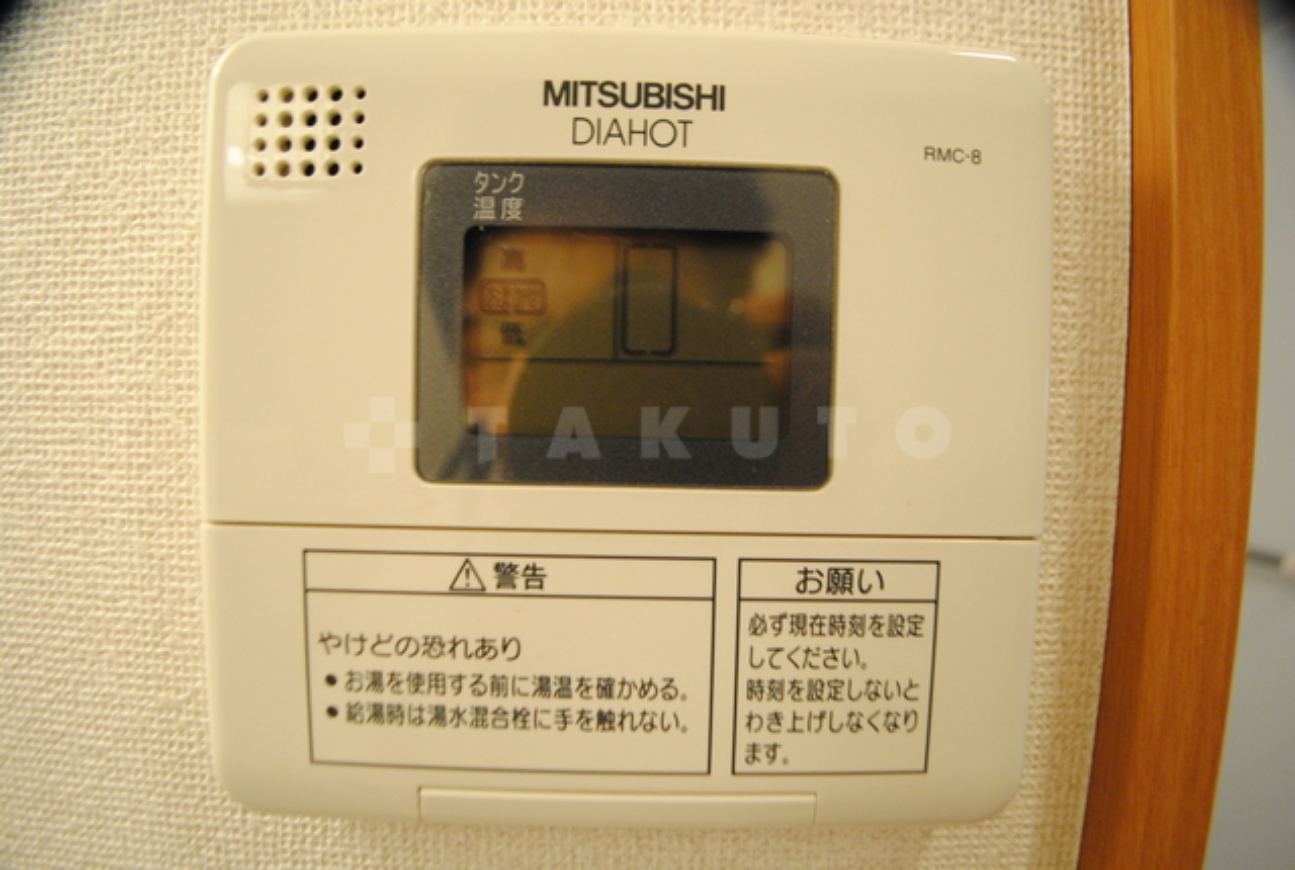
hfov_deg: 67.3
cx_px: 648
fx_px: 974
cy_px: 435
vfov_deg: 48.2
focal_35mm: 27
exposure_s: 1/80
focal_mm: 18
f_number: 3.5
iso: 800
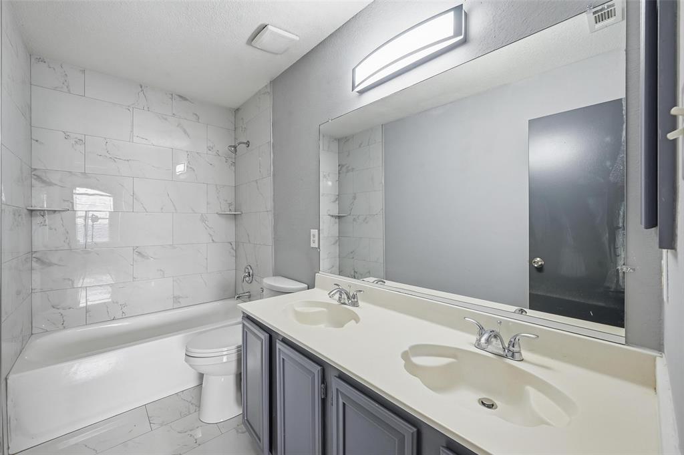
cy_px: 228
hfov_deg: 104.3
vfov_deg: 81.1
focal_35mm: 14
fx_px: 266
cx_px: 342
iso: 500
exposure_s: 1/400
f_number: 9
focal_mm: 14
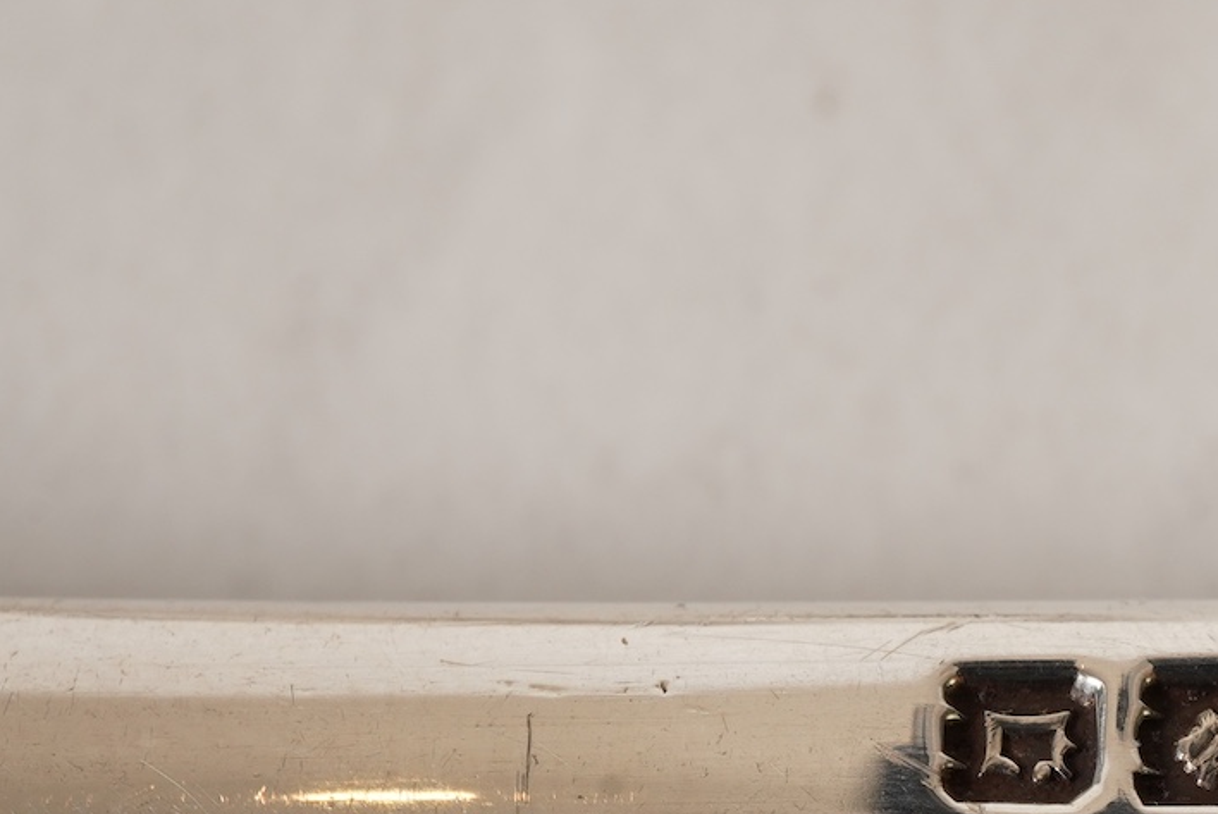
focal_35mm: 100
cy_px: 781
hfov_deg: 19.5
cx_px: 1337
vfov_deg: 13.5
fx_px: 3385
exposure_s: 1/125
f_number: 22
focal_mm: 30
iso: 400
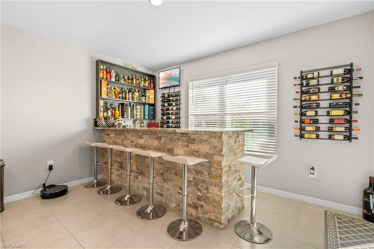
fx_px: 166
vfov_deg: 73.7
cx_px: 187
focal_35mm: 16
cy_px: 124
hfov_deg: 96.8
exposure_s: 1/13
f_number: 8
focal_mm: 16
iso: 100
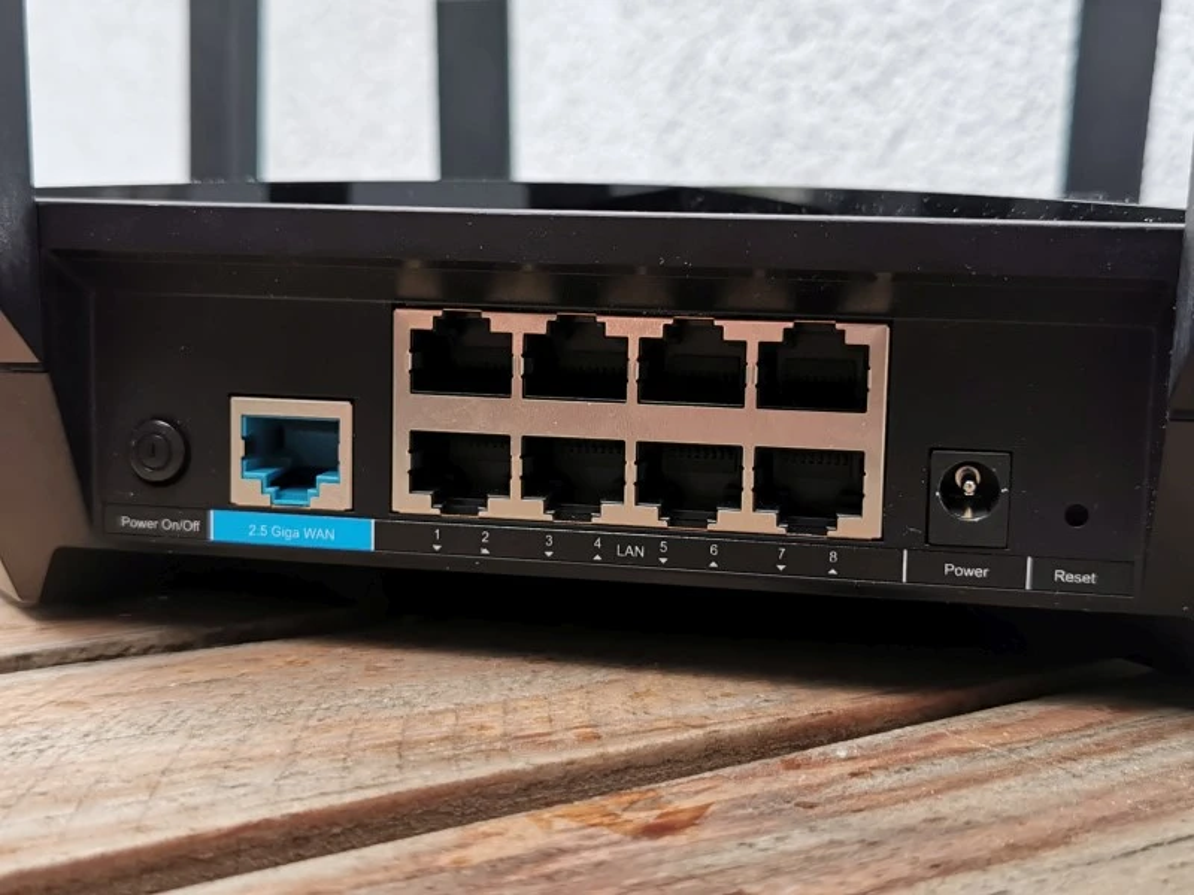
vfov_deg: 29.7
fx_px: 1690
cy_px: 448
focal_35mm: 49
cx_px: 597
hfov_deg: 38.9
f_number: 1.6
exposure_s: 1/100
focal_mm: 5.56
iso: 125
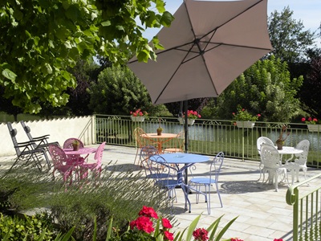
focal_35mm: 46
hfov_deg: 41.2
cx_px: 160
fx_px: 427
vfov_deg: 31.5
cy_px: 120
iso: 64
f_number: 5
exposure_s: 1/377
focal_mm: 8.2
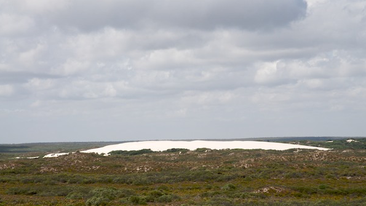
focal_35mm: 135
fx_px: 1306
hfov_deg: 16.0
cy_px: 112
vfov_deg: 9.0
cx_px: 183
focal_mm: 85
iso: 320
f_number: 11
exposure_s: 1/500
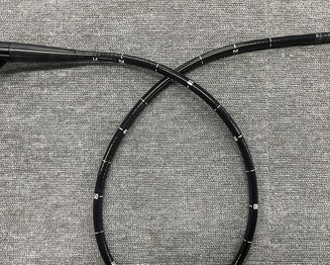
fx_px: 303
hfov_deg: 57.0
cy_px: 151
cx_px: 184
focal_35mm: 31
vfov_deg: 47.0
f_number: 1.6
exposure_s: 1/60
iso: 160
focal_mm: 4.2
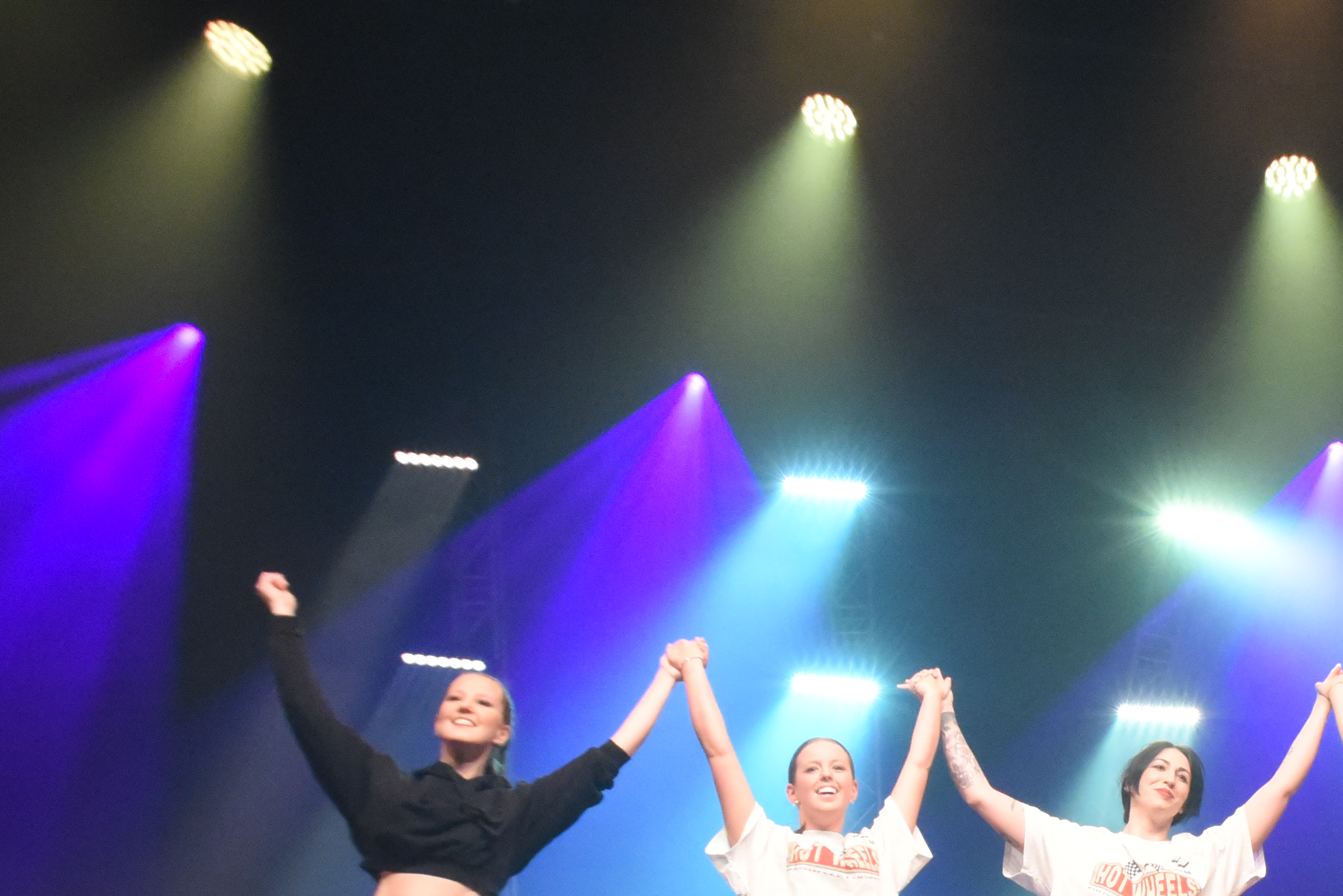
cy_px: 915
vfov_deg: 26.0
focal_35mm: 49
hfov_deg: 37.5
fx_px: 1828
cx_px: 1223
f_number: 13
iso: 9000
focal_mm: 20
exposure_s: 1/160
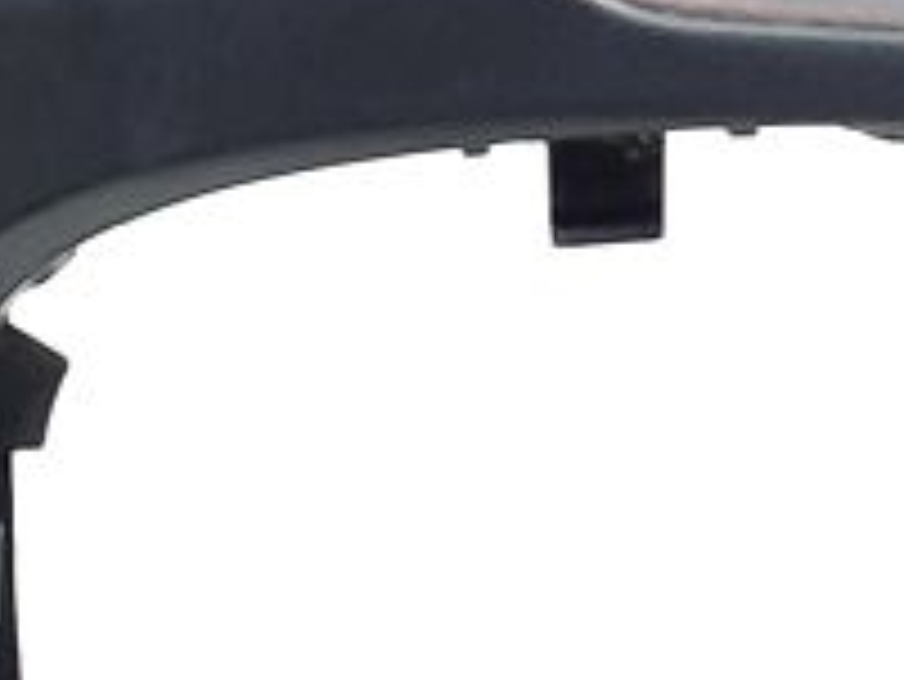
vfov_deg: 9.7
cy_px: 955
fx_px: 3893
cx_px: 423
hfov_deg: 13.2
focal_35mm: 149
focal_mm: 4.6
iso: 160
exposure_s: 1/50
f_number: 2
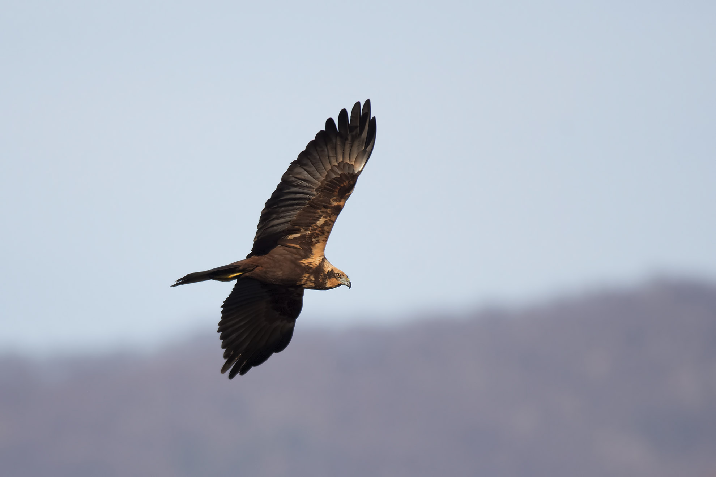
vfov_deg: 1.5
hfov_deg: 2.3
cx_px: 358
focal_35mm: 900
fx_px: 17899
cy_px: 238
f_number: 6.3
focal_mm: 600
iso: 500
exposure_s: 1/1600
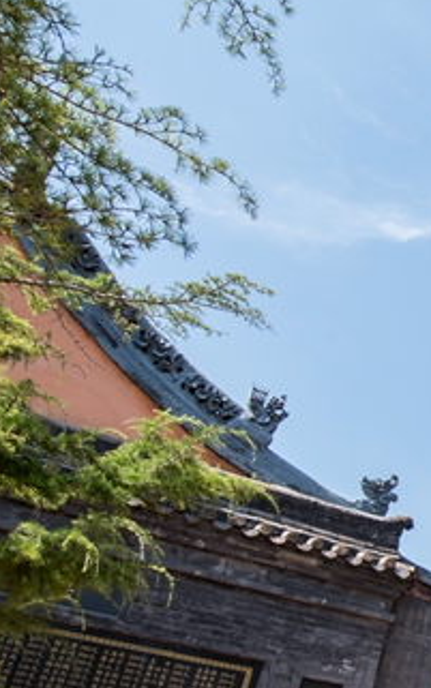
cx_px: 828
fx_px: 901
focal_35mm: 48
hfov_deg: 18.8
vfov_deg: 40.8
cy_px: 500
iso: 125
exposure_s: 1/80
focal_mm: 14
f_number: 13
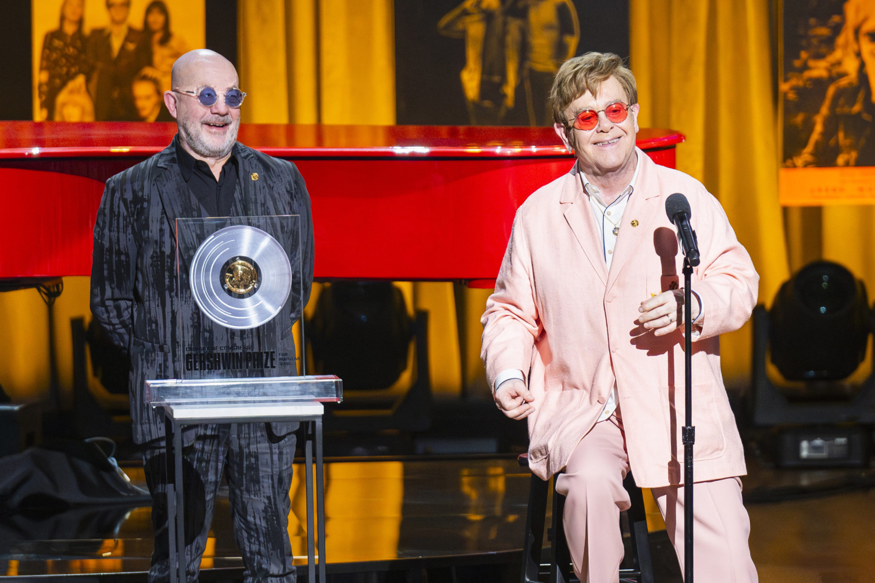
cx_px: 438
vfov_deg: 6.9
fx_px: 4860
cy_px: 292
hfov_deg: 10.3
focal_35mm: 200
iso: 1250
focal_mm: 200
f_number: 2.8
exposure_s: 1/320
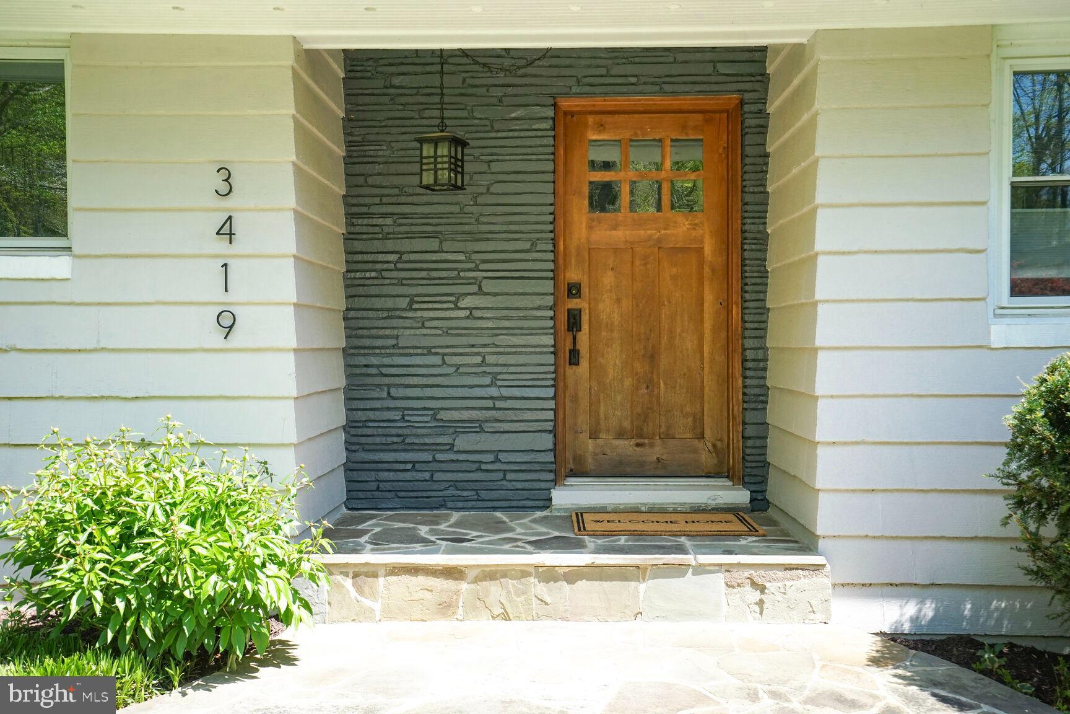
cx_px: 535
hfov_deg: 54.4
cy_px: 357
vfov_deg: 37.9
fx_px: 1040
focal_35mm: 35
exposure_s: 1/320
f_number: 8
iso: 640
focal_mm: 35
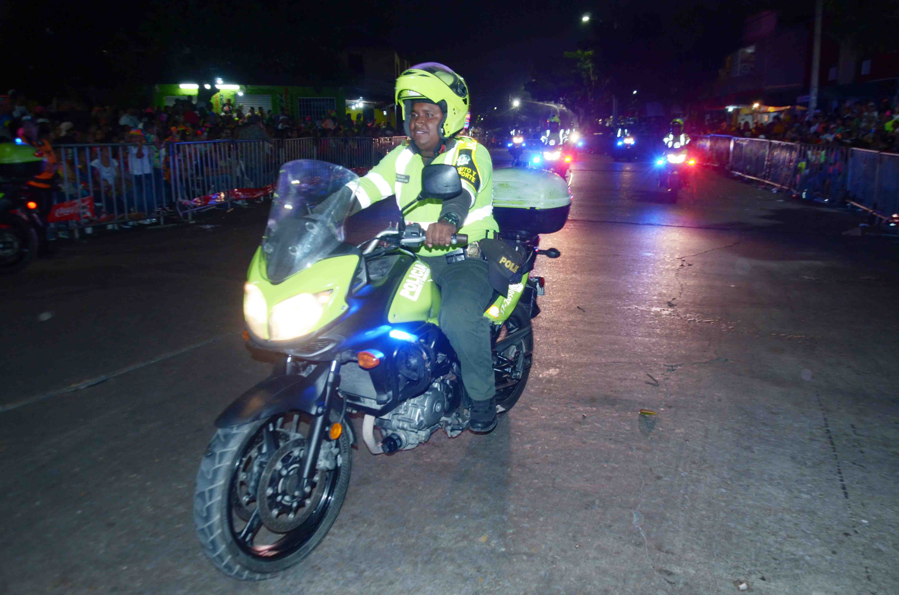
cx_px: 450
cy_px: 298
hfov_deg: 67.5
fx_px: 673
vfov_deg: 47.7
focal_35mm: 27
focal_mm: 18
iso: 500
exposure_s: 1/50
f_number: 3.5
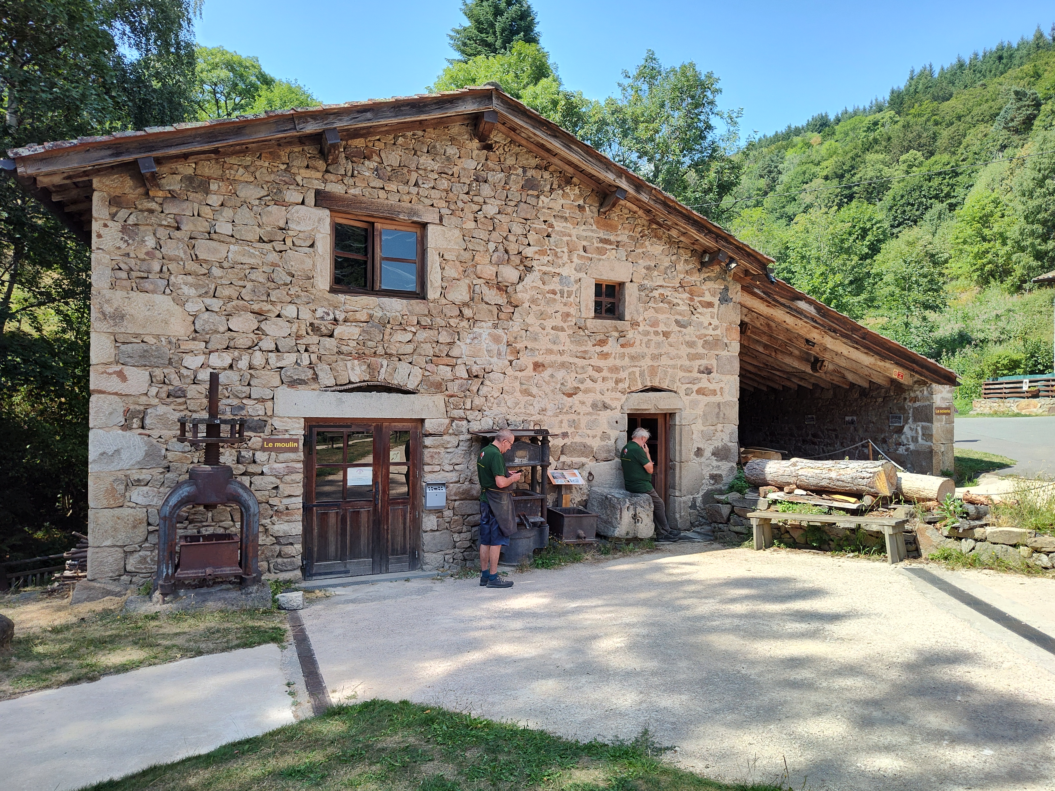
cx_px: 528
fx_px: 701
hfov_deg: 73.9
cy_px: 396
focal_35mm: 23
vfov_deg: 58.9
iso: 100
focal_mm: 5.56
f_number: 1.88
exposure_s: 1/1553
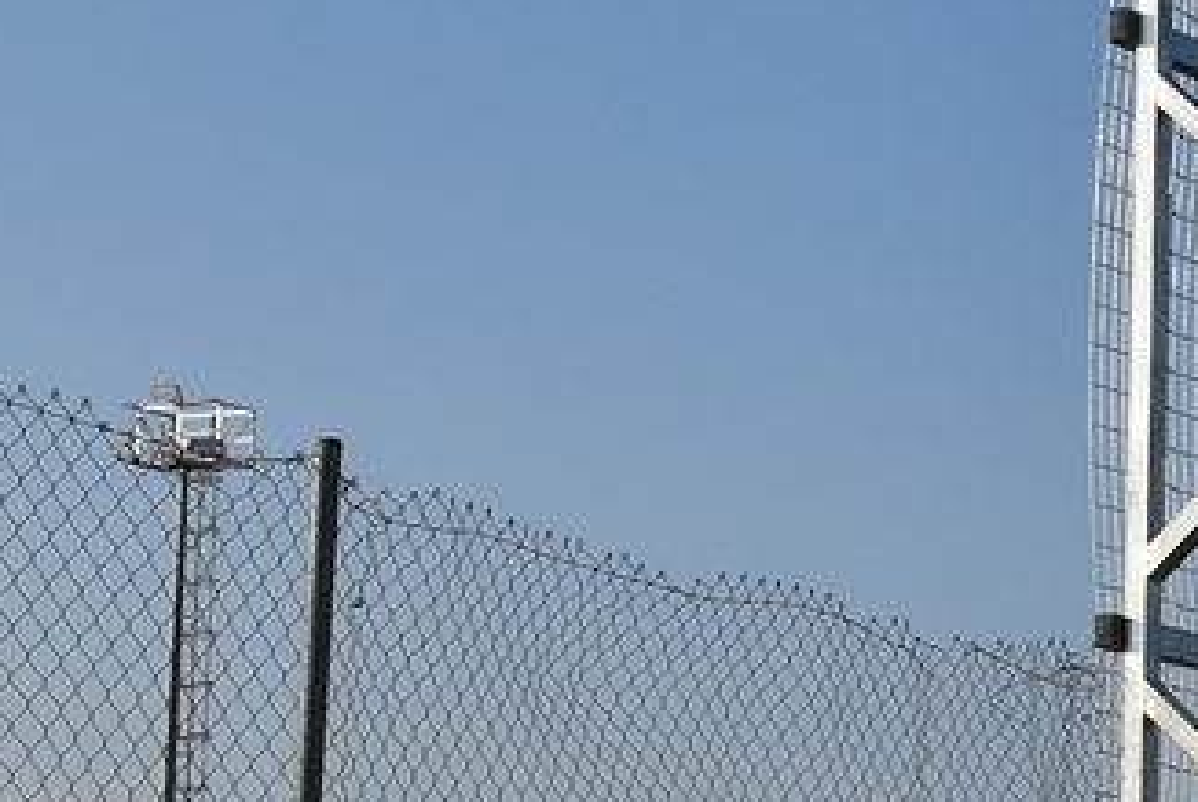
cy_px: 634
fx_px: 4399
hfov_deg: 14.8
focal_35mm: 132
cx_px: 1586
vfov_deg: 10.4
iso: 200
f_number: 9
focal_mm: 24
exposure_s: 1/320
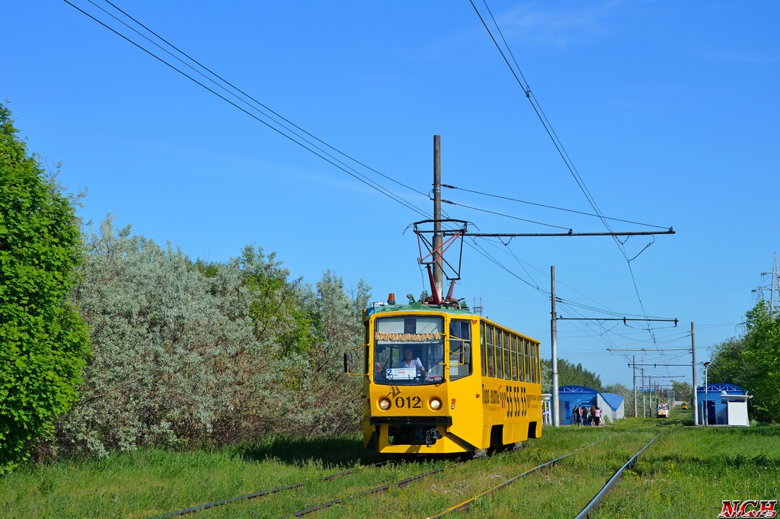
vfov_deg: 21.5
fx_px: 1364
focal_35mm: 63
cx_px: 390
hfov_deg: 31.9
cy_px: 260
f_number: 8
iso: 100
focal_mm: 42
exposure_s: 1/250
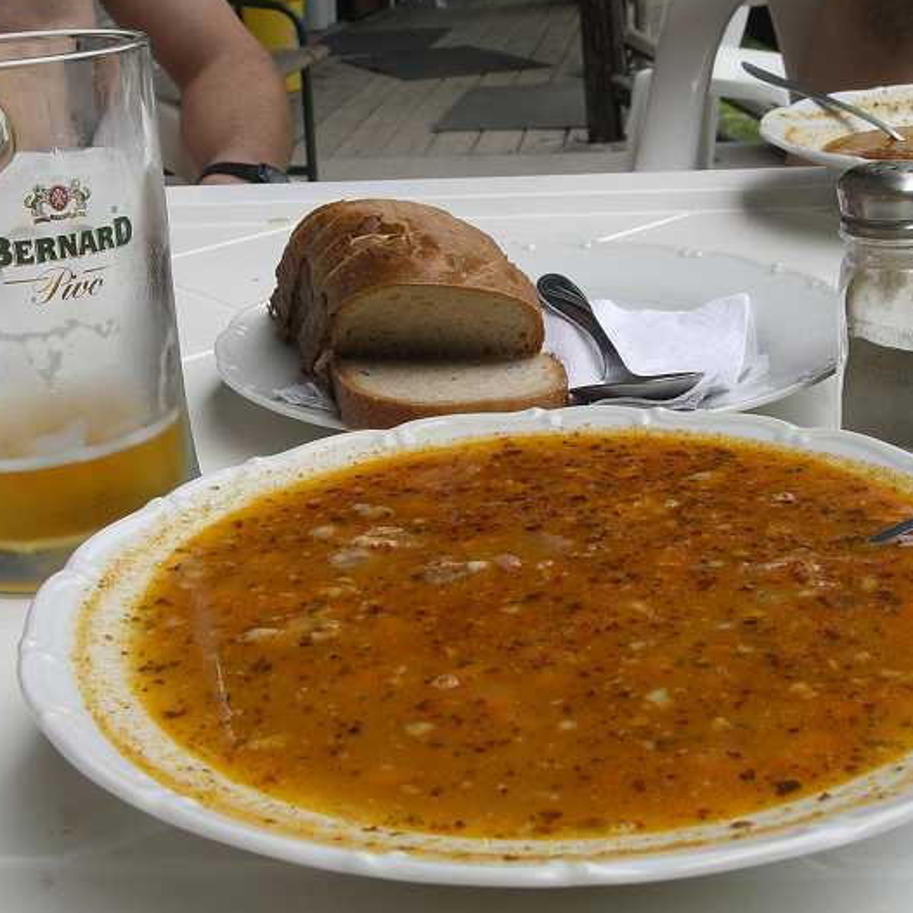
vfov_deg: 33.4
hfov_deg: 33.4
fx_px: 1522
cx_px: 452
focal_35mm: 51
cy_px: 445
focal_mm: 6.3
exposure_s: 1/250
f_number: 4.4
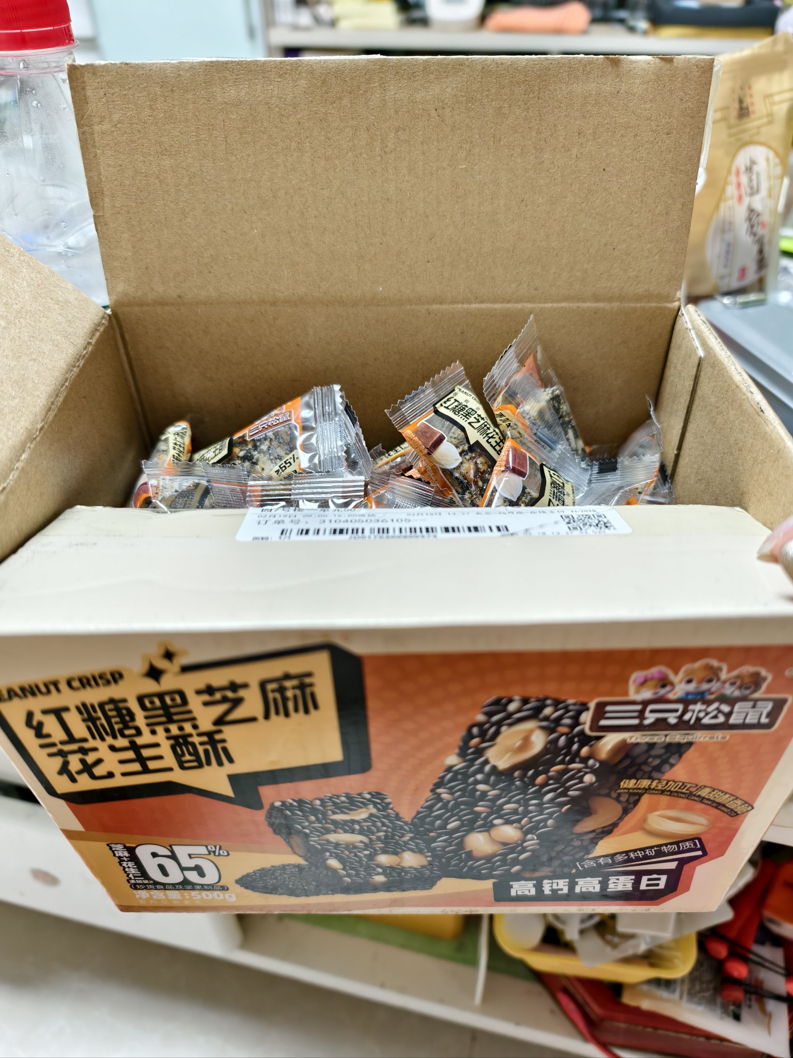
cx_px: 396
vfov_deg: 73.9
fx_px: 703
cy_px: 529
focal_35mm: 23
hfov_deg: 58.9
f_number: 1.57
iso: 504
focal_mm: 6.54
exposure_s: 1/50
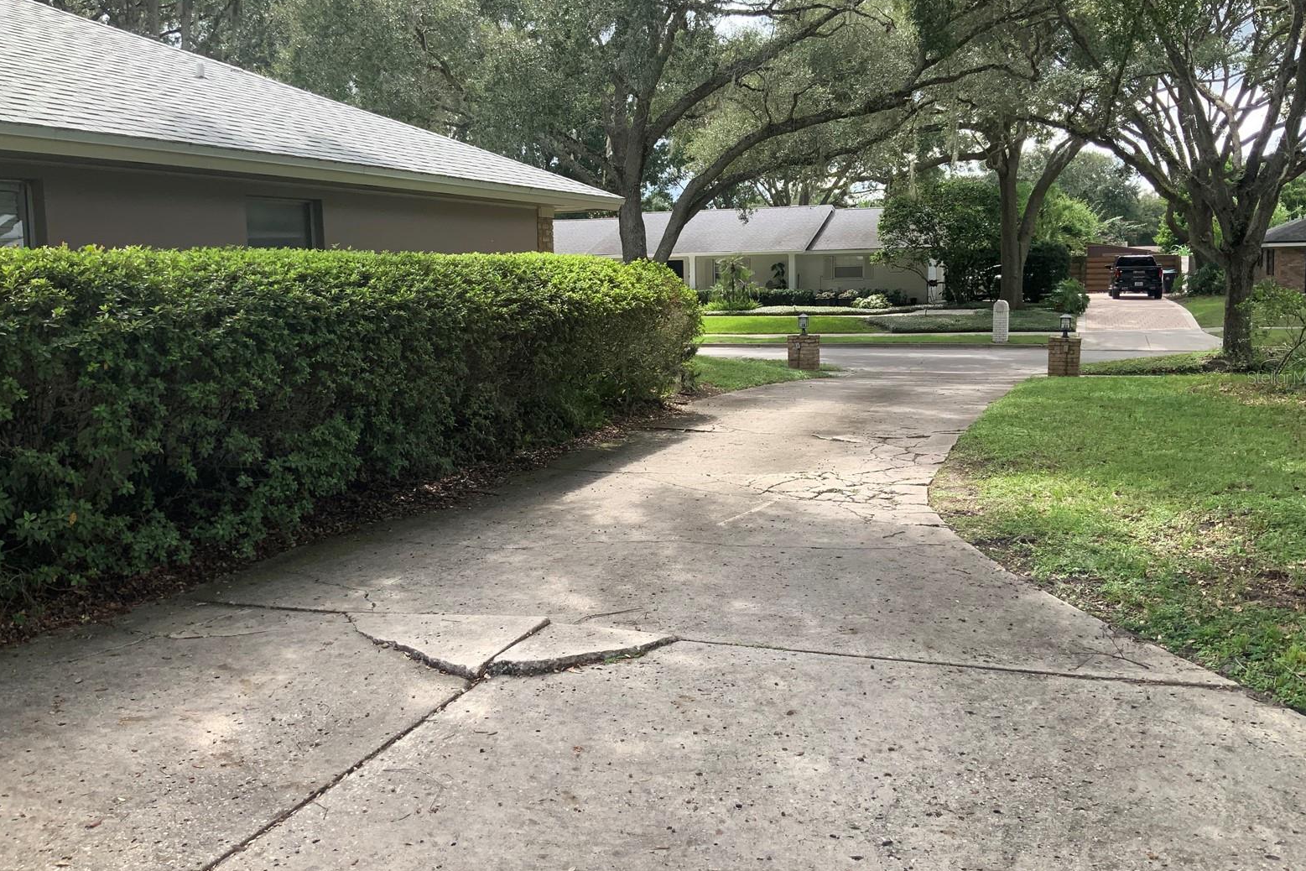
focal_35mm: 31
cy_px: 377
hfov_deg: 60.3
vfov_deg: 42.2
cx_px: 655
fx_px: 1125
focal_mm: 3
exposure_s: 1/342
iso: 16
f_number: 1.8
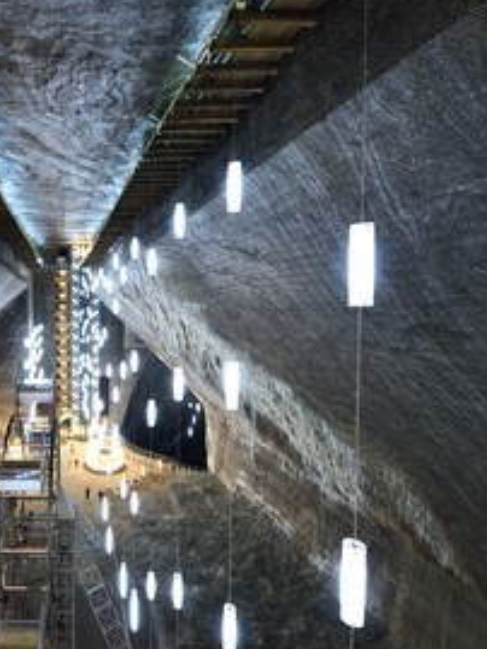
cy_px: 321
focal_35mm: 21
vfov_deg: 79.0
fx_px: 394
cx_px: 70
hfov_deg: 56.7
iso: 800
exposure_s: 1/4
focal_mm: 14
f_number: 7.1
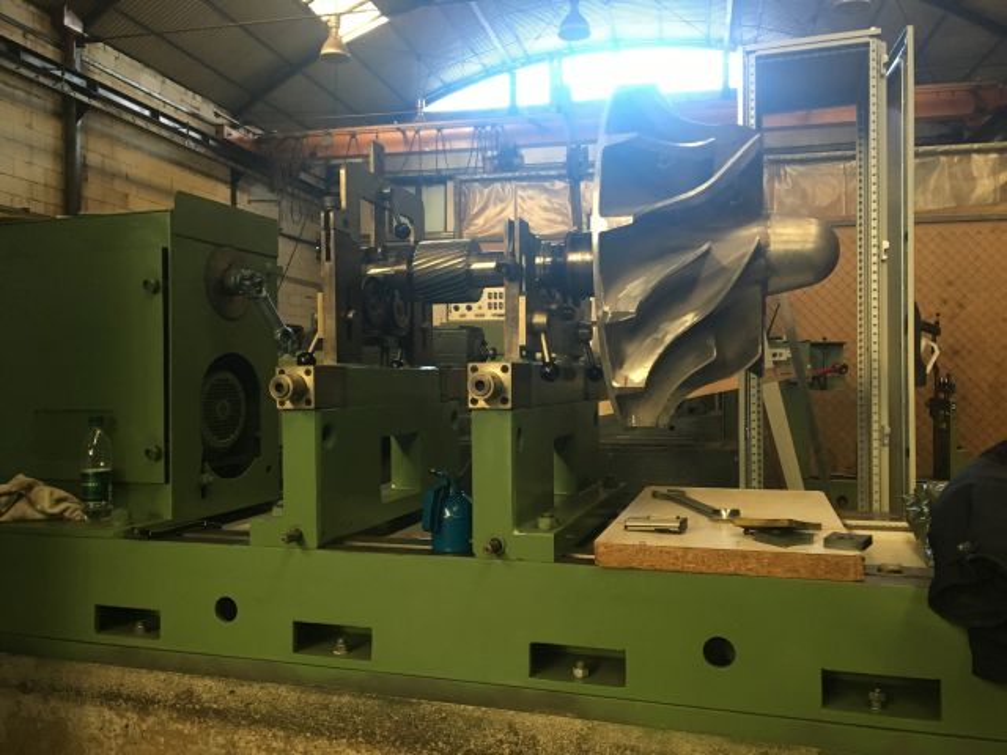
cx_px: 504
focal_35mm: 29
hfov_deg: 61.7
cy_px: 378
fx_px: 844
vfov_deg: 48.2
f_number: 2.2
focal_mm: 4.15
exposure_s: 1/33
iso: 200
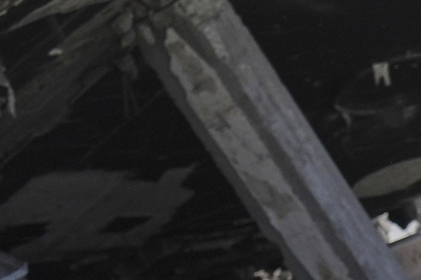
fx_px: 2151
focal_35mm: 184
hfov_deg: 10.5
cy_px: 1070
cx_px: 762
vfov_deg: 6.3
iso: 320
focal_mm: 24
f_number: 4
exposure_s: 1/4000
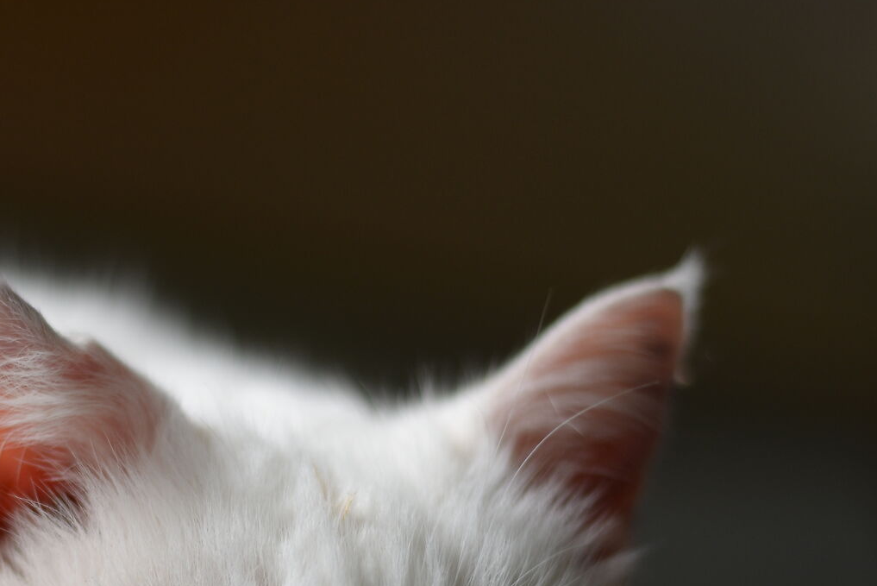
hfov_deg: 17.3
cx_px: 276
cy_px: 625
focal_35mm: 118
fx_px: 2876
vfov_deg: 11.5
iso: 200
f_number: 1.8
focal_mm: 50
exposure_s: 1/4000
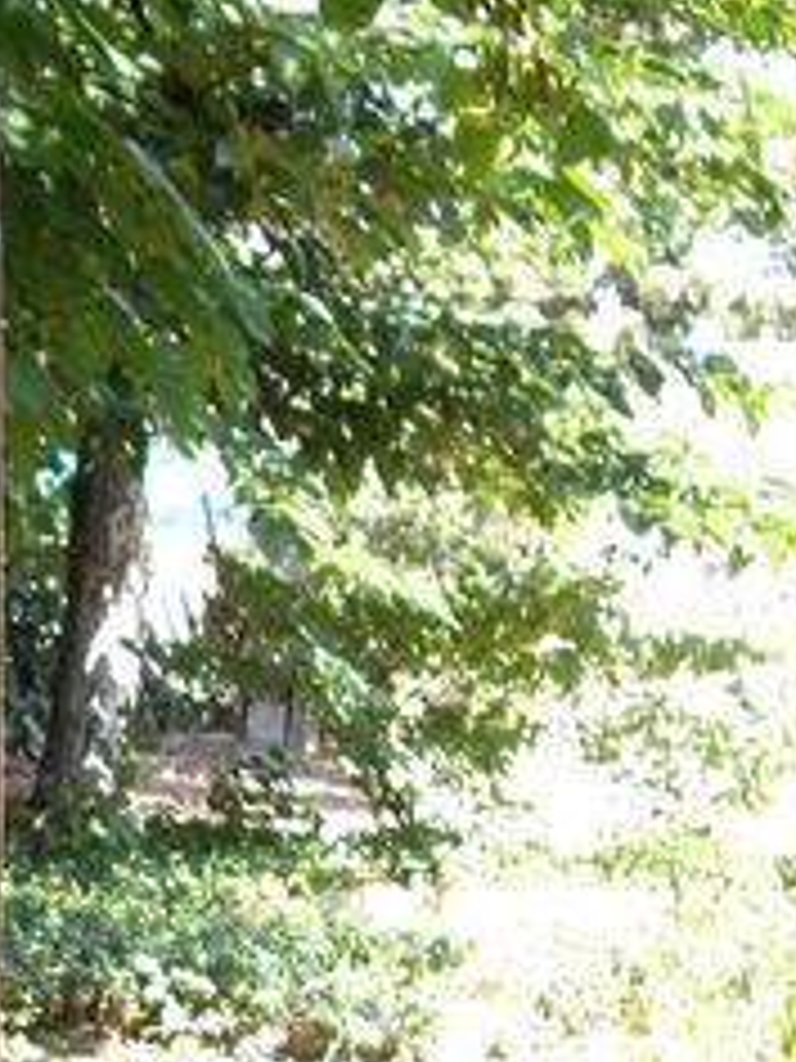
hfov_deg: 13.9
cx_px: -166
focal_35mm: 103
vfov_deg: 18.9
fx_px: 3158
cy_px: 855
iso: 100
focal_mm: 6.2
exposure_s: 1/125
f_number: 2.7
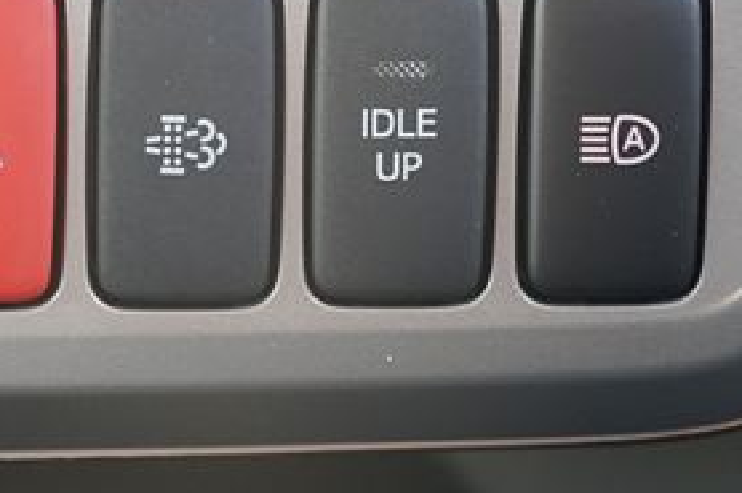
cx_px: 101
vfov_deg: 7.6
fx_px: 3687
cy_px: -123
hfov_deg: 11.4
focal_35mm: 179
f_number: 4
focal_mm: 46
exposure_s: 1/80
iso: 800
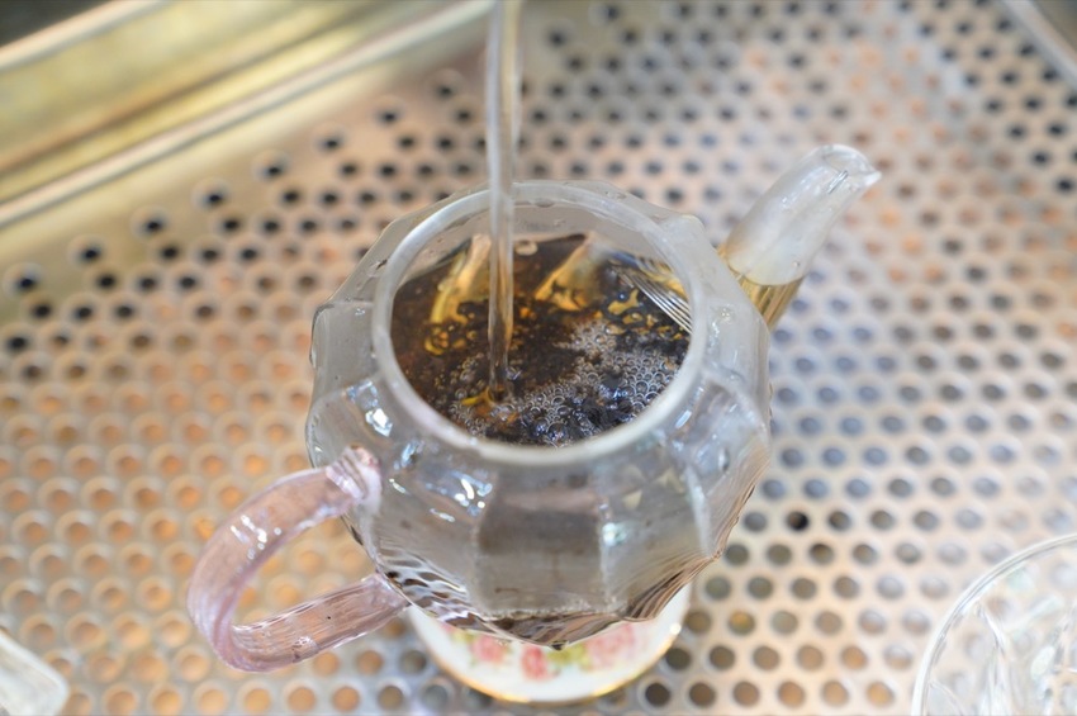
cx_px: 538
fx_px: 2092
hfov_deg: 28.9
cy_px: 358
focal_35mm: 70
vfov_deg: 19.4
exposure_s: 1/125
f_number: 4.5
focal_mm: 70
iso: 4000
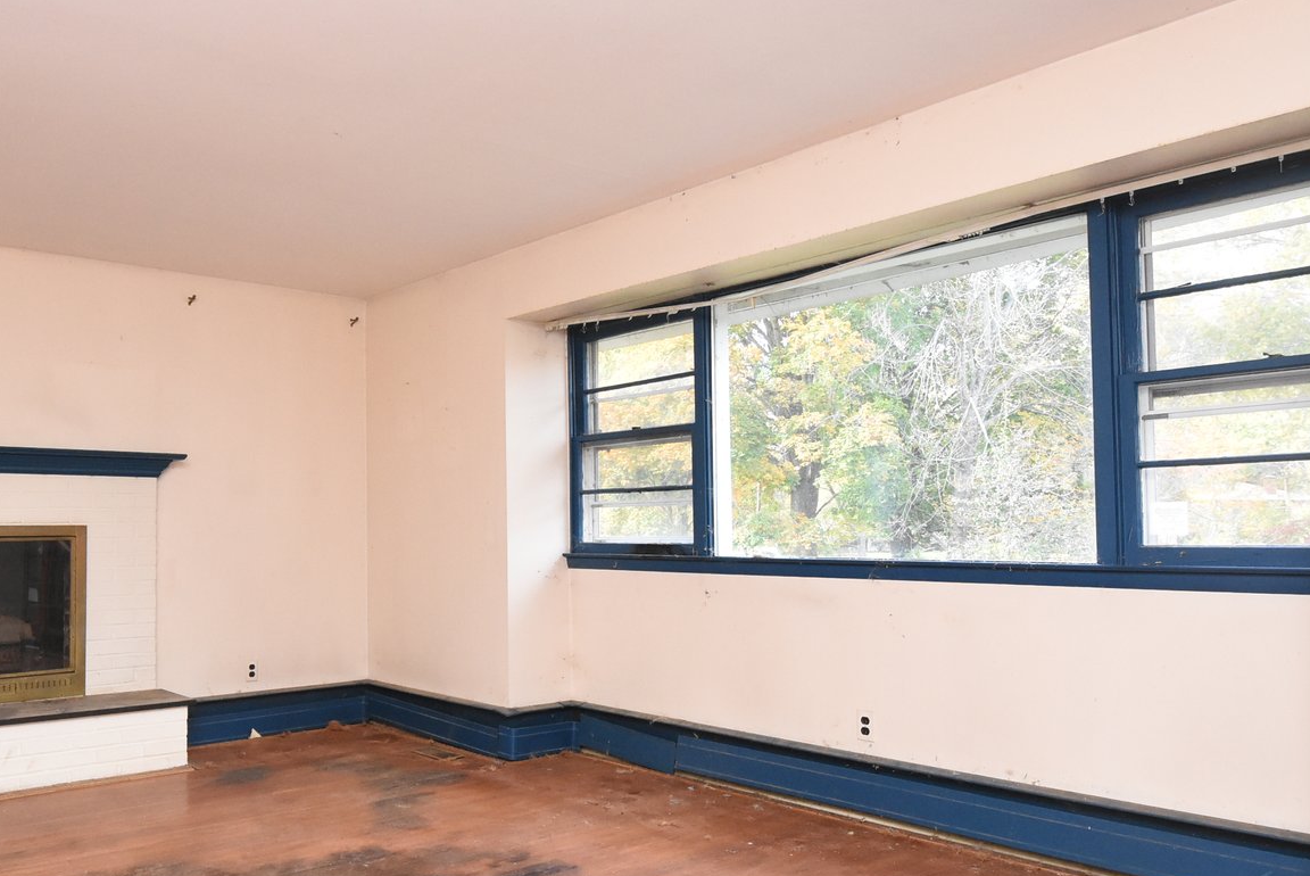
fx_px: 1046
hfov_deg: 62.1
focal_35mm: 29
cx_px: 412
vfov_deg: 45.3
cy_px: 497
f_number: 7.1
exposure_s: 1/200
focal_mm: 13
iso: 3200
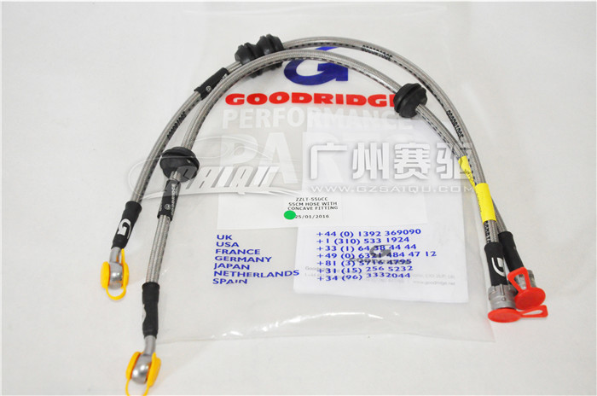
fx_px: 1440
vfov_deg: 15.6
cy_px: 198
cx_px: 298
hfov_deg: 23.4
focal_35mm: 87
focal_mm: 58
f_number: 5
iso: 3200
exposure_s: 1/200
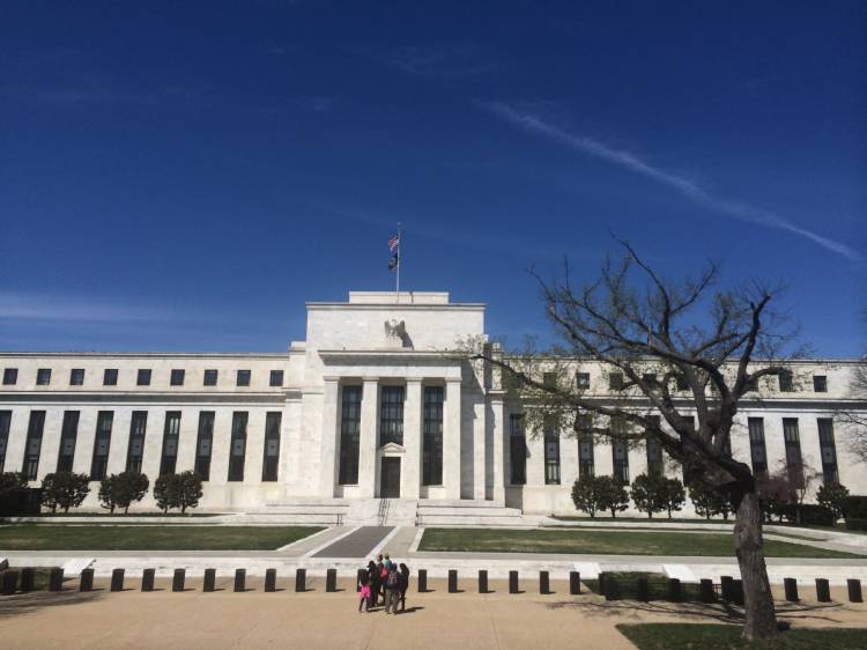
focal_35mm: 30
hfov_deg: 60.0
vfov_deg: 46.8
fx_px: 751
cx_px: 434
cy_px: 325
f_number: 2.2
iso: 32
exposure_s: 1/5128
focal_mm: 4.12
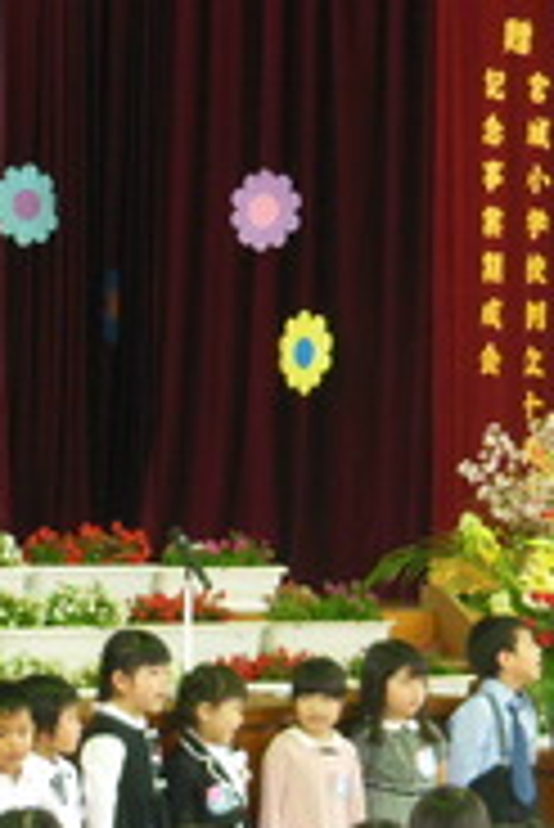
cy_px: 324
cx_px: 482
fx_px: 4377
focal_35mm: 190
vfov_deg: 10.8
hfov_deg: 7.2
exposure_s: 1/10
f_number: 5.2
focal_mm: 12.4
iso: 400
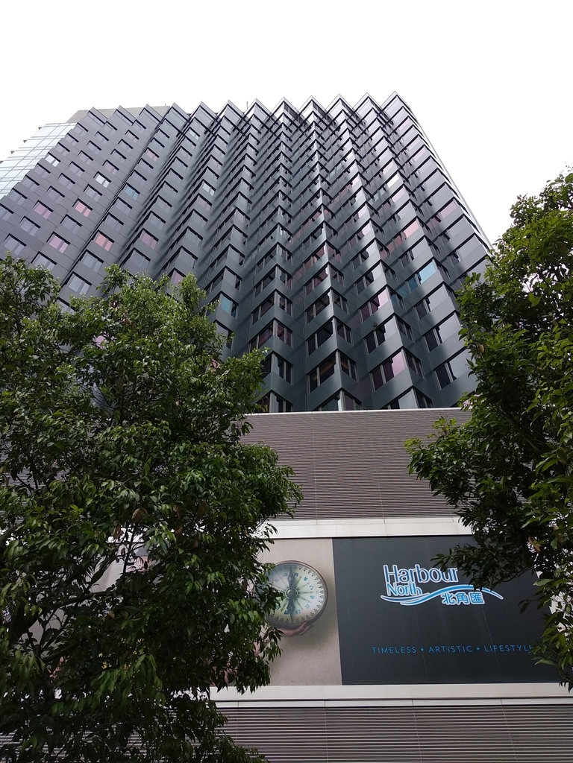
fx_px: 574
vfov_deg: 67.3
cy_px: 382
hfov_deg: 53.1
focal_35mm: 26
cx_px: 286
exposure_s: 1/340
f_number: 2.2
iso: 125
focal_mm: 3.81
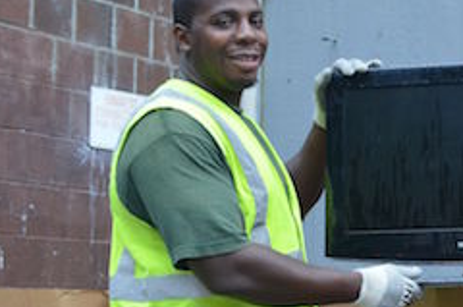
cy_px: 240
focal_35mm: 90
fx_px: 1155
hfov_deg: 21.6
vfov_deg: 15.0
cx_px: 496
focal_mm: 24
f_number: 5.6
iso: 360
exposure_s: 1/125
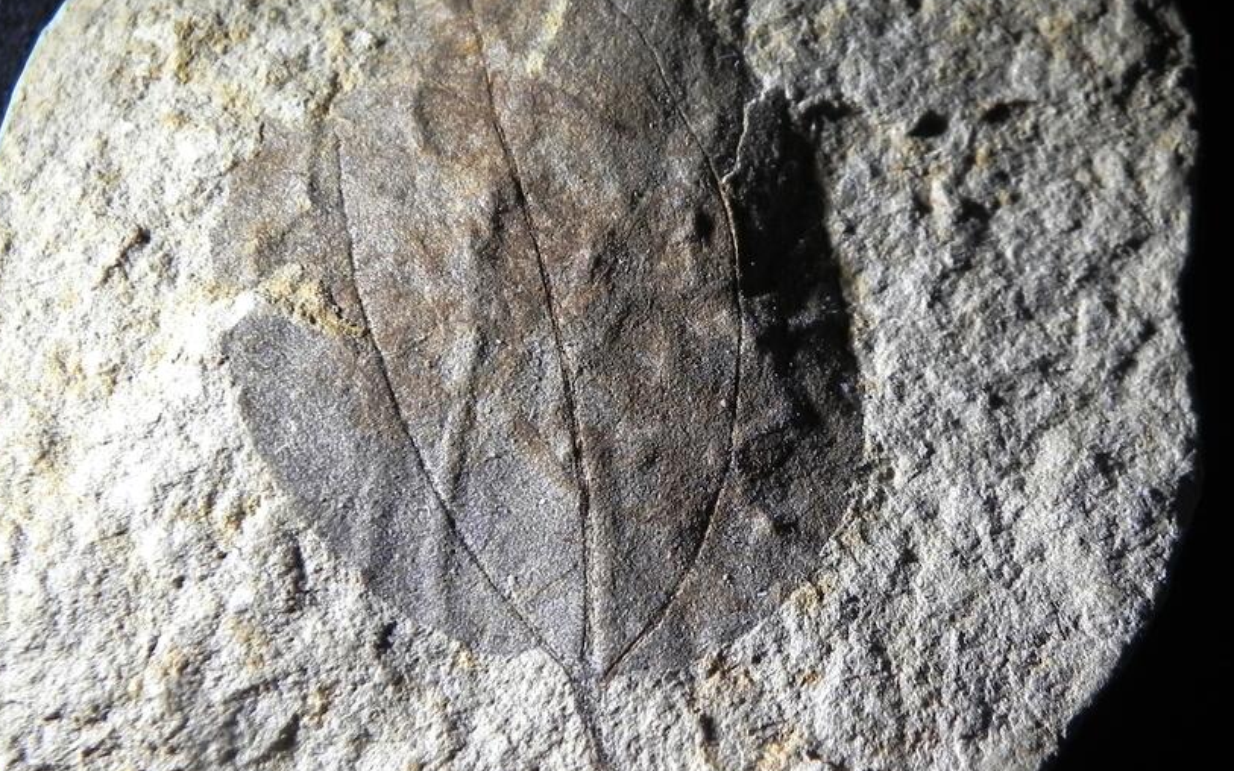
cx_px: 589
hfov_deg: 27.5
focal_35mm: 75
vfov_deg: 17.4
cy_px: 382
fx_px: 2522
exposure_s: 1/114
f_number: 3.2
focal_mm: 8.2
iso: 160
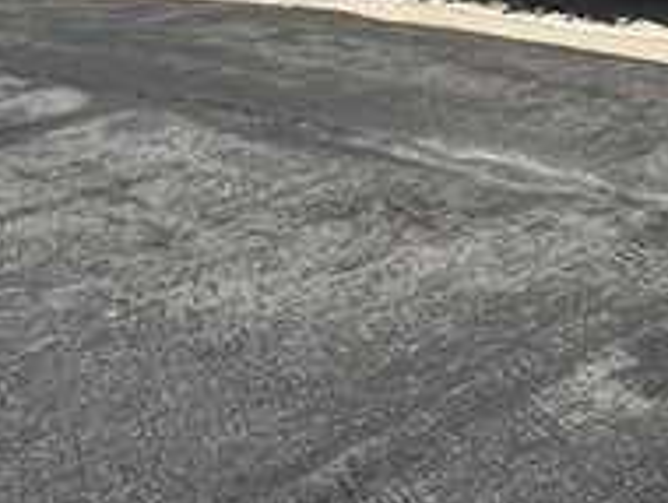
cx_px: 1234
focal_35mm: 70
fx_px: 1353
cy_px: -295
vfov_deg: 18.2
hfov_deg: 19.7
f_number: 1.8
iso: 32
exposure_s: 1/1876
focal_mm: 1.57
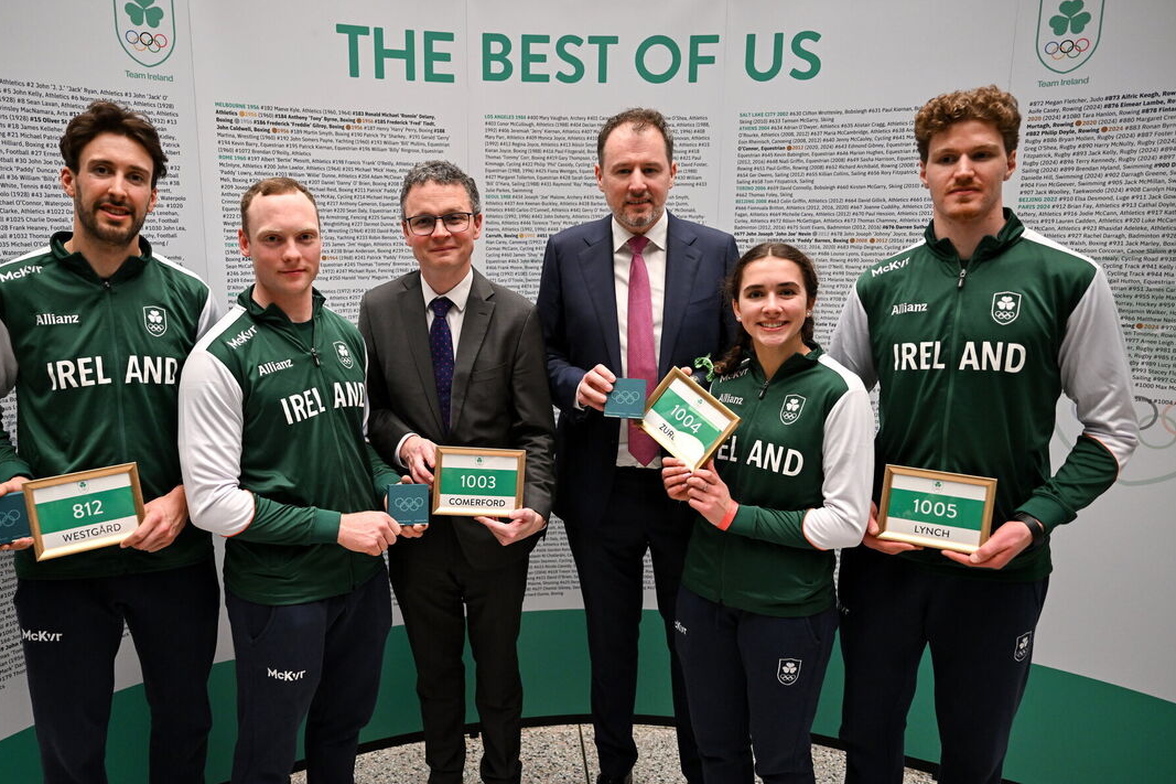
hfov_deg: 67.2
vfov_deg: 47.9
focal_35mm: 27
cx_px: 522
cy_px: 414
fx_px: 882
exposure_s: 1/200
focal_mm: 24
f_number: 2.8
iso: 1600
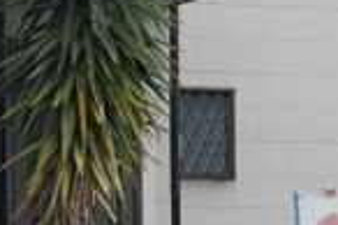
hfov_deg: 7.0
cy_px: 462
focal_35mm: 287
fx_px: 2692
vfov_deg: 4.7
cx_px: 595
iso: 100
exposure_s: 1/125
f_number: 2.8
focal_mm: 24.2
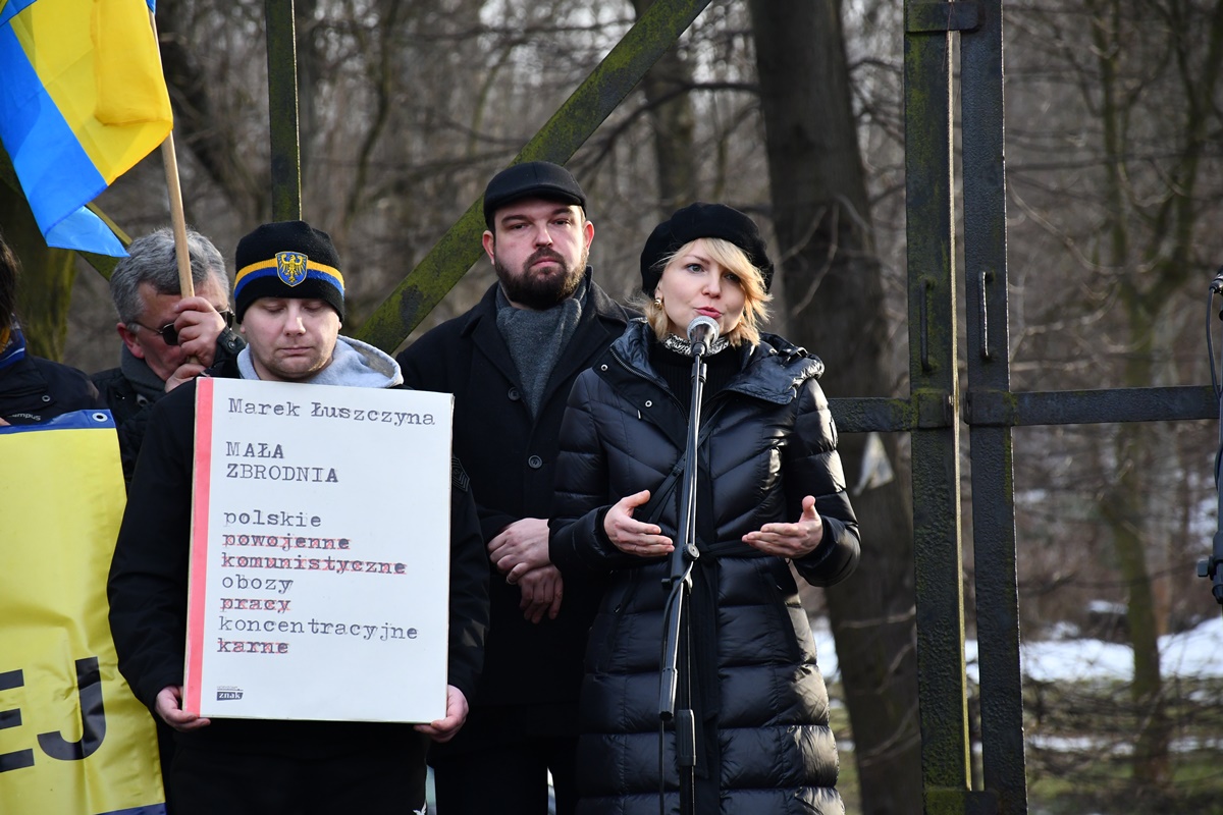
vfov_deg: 6.5
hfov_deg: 9.8
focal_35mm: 210
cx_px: 612
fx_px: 7134
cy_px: 408
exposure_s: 1/500
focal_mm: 140
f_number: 5.6
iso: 1250
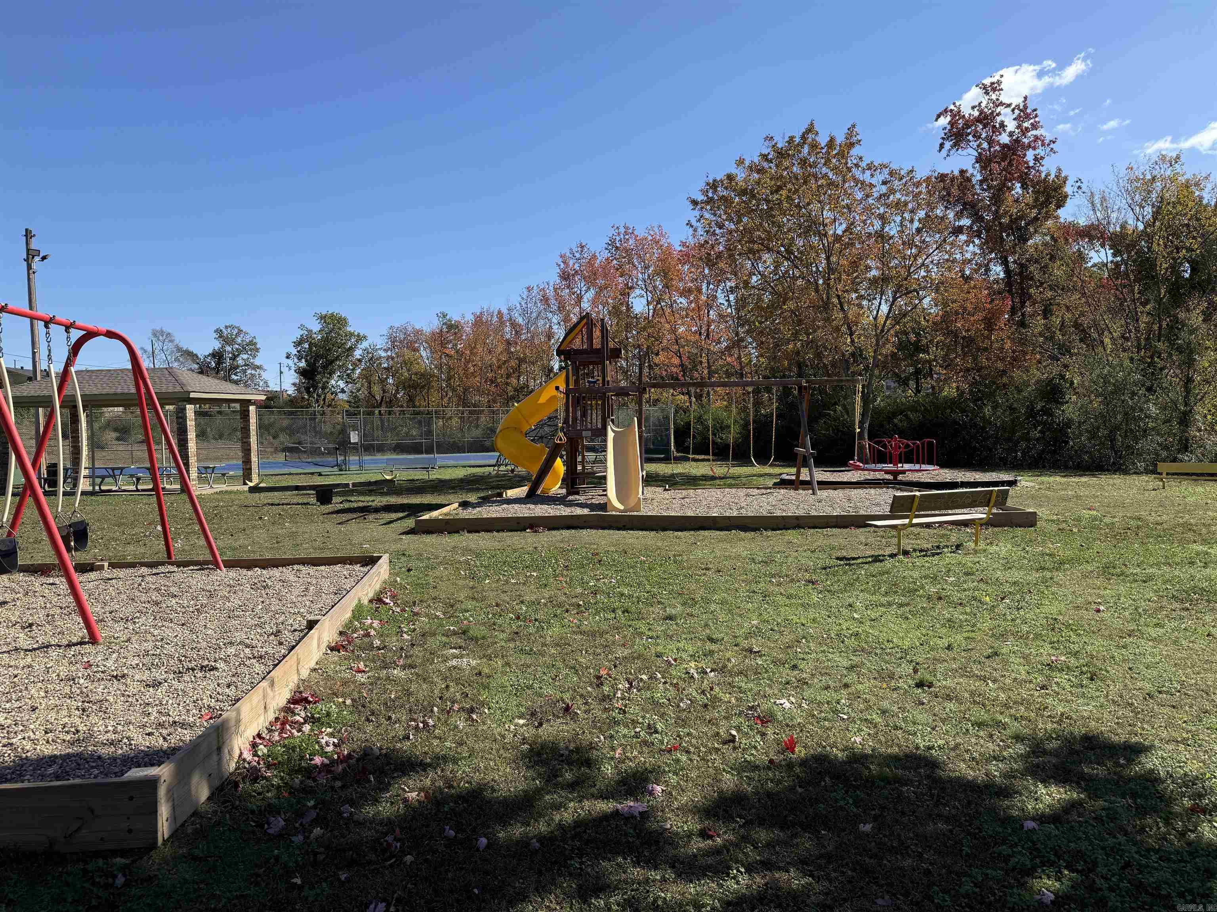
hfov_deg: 71.6
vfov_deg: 56.8
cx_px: 608
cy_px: 456
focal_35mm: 24
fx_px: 844
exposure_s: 1/3584
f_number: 1.78
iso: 80
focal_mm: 6.76
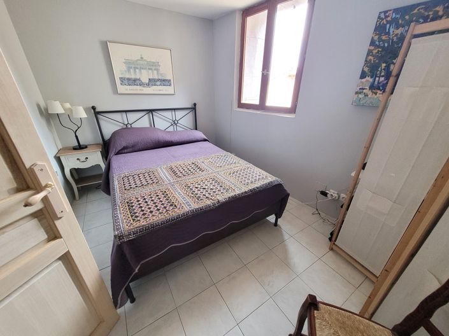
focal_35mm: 13
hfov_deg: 106.2
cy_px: 168
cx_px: 224
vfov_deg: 89.9
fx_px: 169
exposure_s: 1/33
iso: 640
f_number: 2.2
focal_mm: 1.74
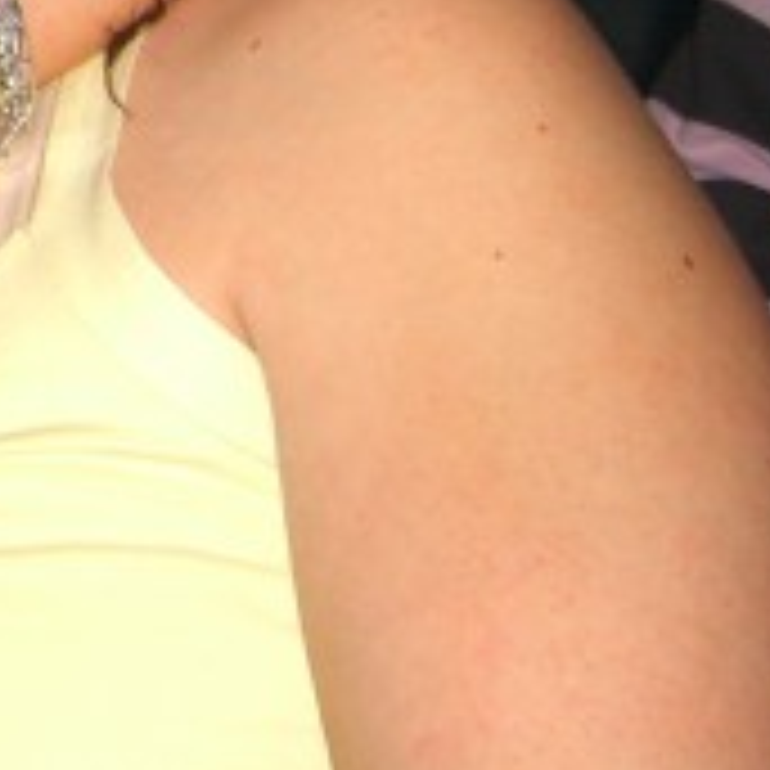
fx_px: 2970
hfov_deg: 13.5
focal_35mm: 118
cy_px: -144
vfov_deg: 14.3
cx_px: -549
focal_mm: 7.9
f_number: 2.8
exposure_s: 1/60
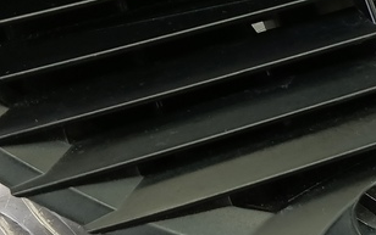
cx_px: 273
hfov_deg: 25.3
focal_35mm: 81
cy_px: 47
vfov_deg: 16.0
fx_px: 831
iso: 192
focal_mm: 4.11
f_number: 1.6
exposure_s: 1/50
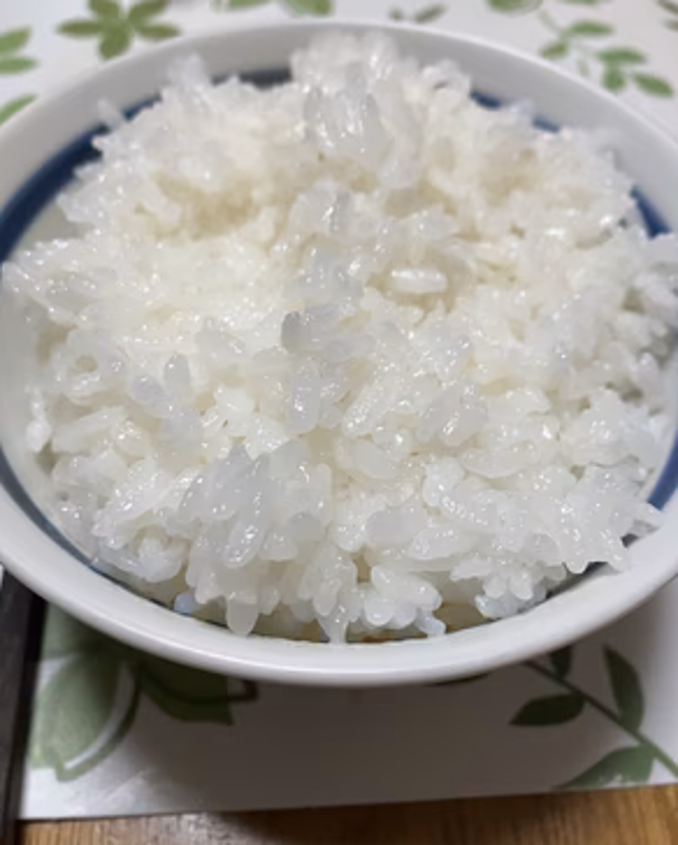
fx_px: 751
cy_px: 390
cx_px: 334
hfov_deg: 48.6
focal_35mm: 30
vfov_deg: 58.6
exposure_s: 1/90
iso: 80
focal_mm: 3.99
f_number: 1.8
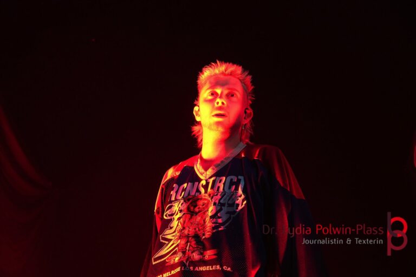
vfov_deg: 20.2
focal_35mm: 68
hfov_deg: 29.9
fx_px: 780
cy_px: 138
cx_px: 208
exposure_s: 1/80
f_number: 4.5
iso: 1600
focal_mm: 45
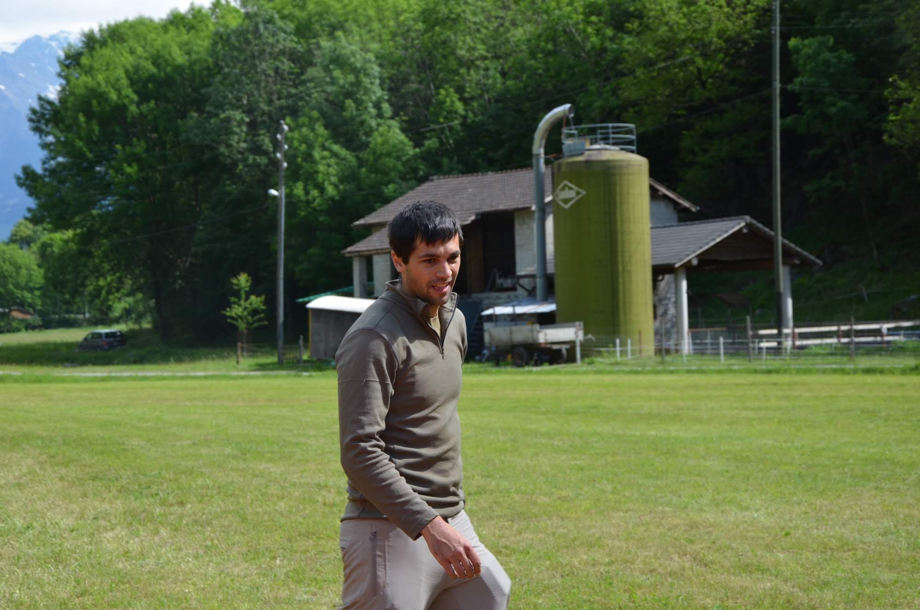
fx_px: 2525
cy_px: 305
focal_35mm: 99
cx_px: 460
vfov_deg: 13.8
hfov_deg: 20.7
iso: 160
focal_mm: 66
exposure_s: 1/250
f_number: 8
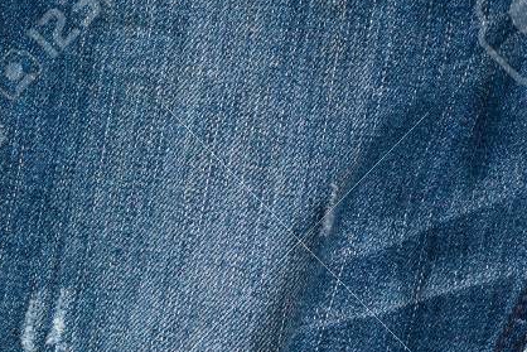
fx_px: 2504
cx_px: 763
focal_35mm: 171
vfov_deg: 8.0
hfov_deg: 11.6
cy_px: 431
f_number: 13
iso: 200
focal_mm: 55
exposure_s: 1/200
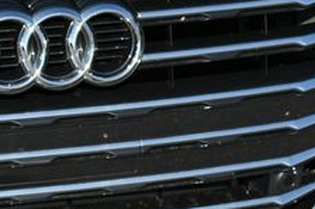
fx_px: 2098
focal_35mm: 240
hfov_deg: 8.5
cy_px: 43
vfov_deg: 5.7
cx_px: -38
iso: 100
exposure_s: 1/250
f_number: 8
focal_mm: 42
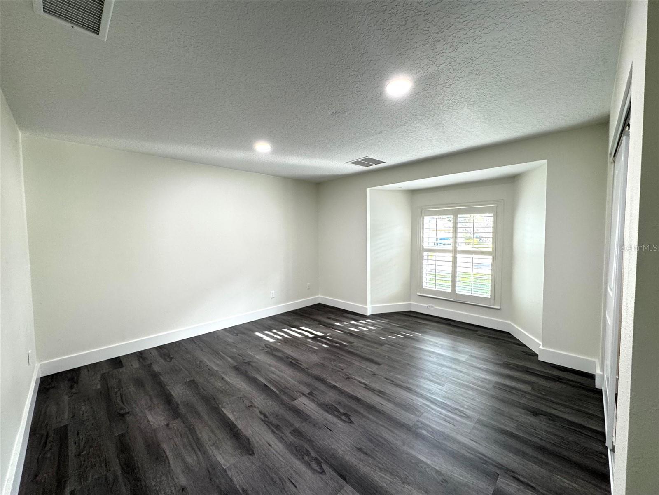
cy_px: 248
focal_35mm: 14
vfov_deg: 85.7
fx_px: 267
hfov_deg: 102.1
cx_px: 330
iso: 160
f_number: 2.2
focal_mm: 2.22
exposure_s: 1/60
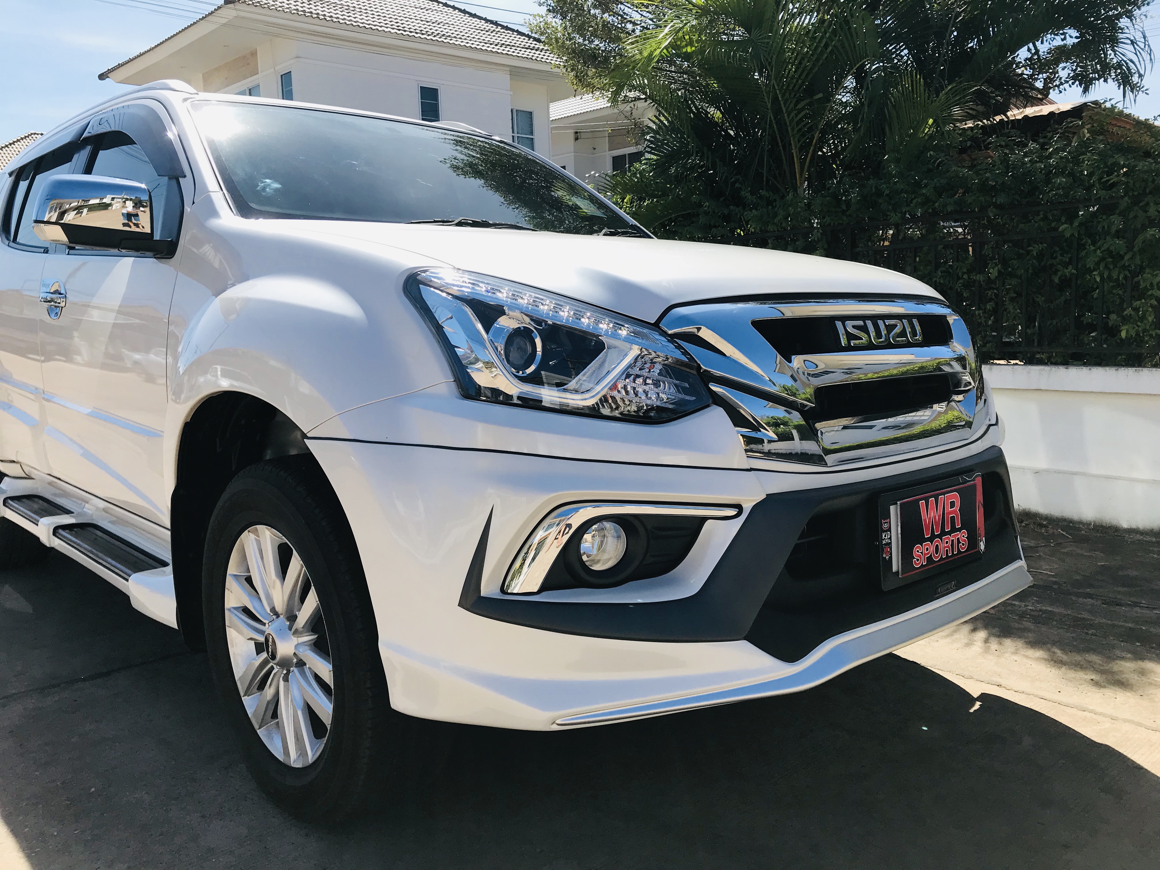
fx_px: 938
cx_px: 580
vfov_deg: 49.7
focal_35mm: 28
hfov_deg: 63.4
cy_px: 435
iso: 20
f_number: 1.8
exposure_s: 1/1880
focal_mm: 3.99
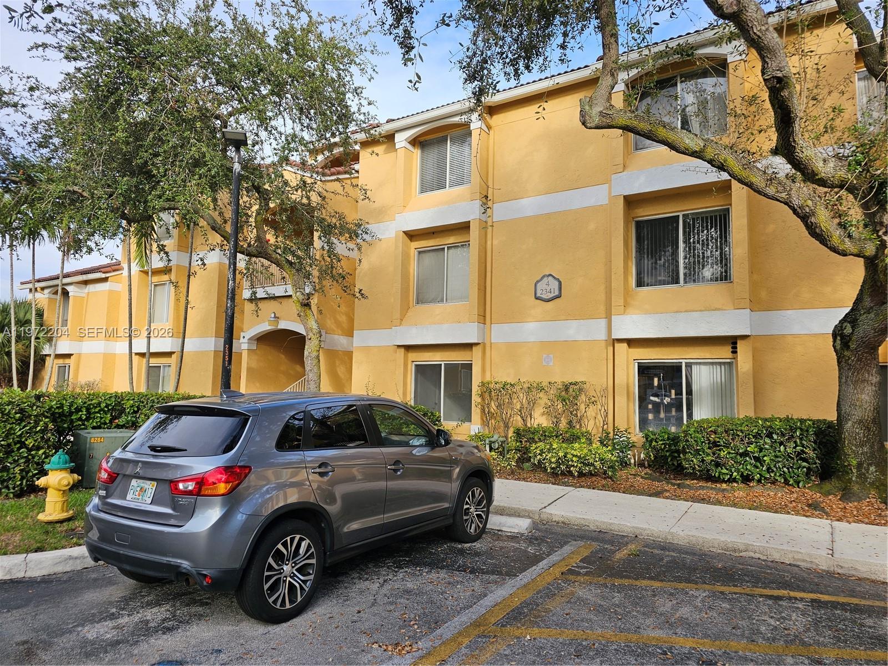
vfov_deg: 58.9
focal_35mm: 23
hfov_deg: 73.9
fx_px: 590
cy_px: 333
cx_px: 444
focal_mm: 6.3
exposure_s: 1/271
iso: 10
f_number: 1.7
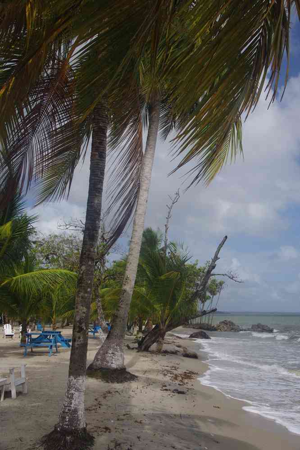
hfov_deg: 33.1
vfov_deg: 48.1
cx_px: 150
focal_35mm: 40
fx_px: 504
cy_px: 225
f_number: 11
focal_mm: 26.9
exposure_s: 1/125
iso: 200
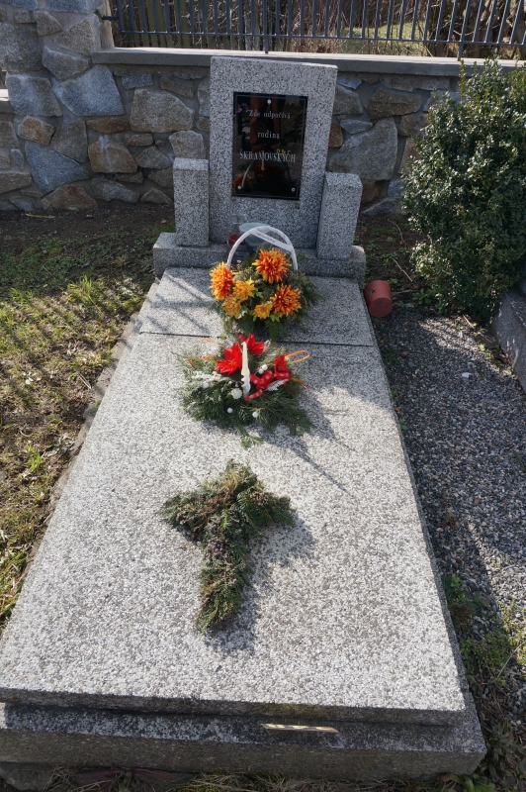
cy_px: 396
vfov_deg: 73.8
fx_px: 527
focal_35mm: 24
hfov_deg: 53.1
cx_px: 263
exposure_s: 1/160
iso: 100
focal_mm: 16
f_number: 9
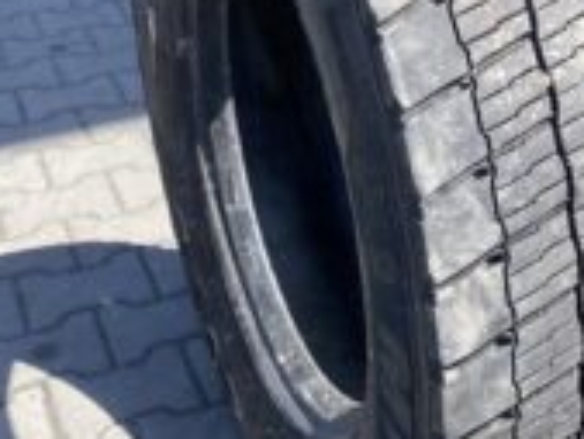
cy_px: 150
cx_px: 508
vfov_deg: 22.2
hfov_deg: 28.4
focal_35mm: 66
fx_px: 1114
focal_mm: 4.25
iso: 32
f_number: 1.8
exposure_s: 1/927
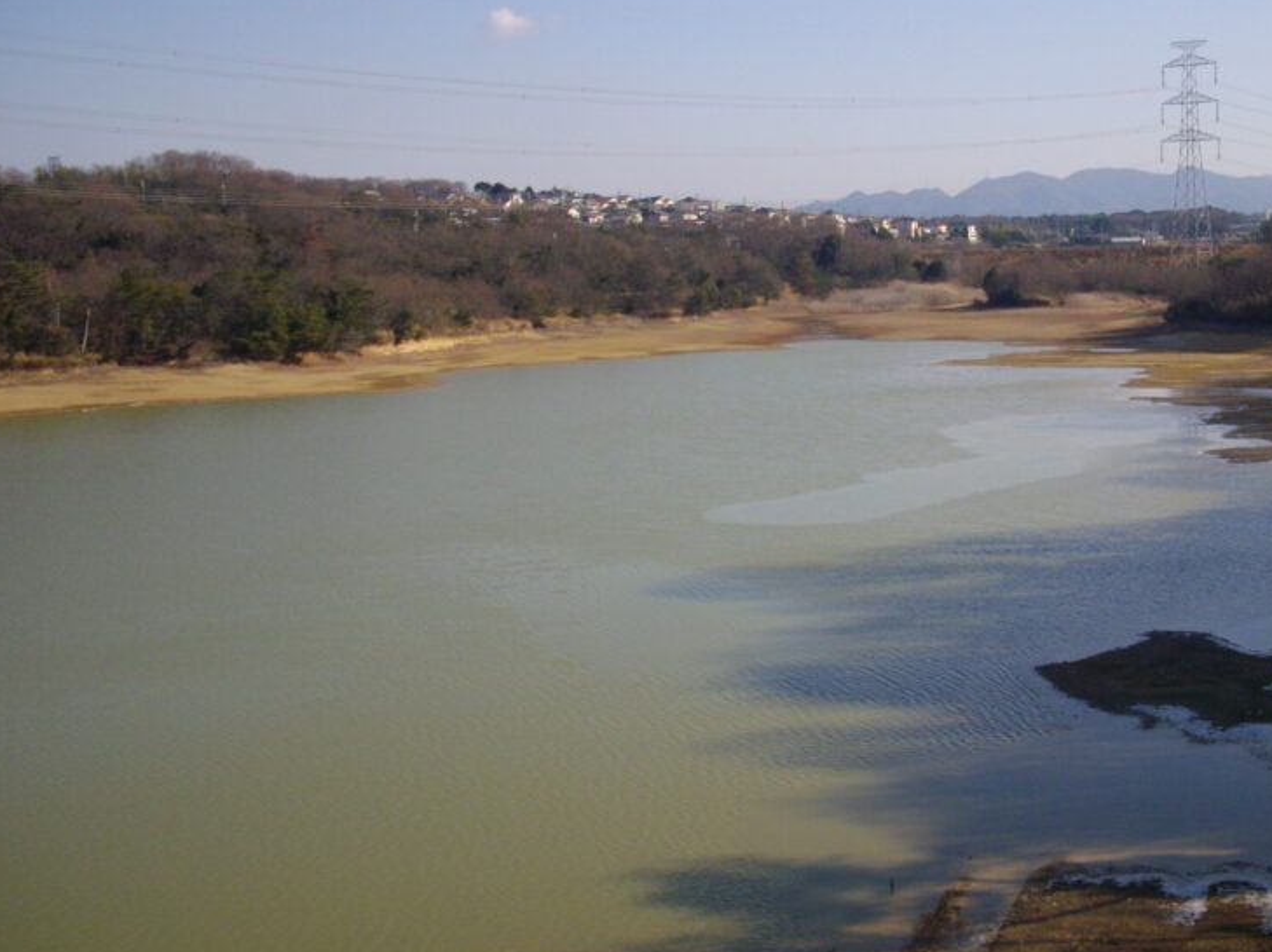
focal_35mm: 52
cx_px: 790
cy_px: 438
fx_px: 1910
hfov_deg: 36.6
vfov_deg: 28.0
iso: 100
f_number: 5.6
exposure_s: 1/500
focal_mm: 6.2
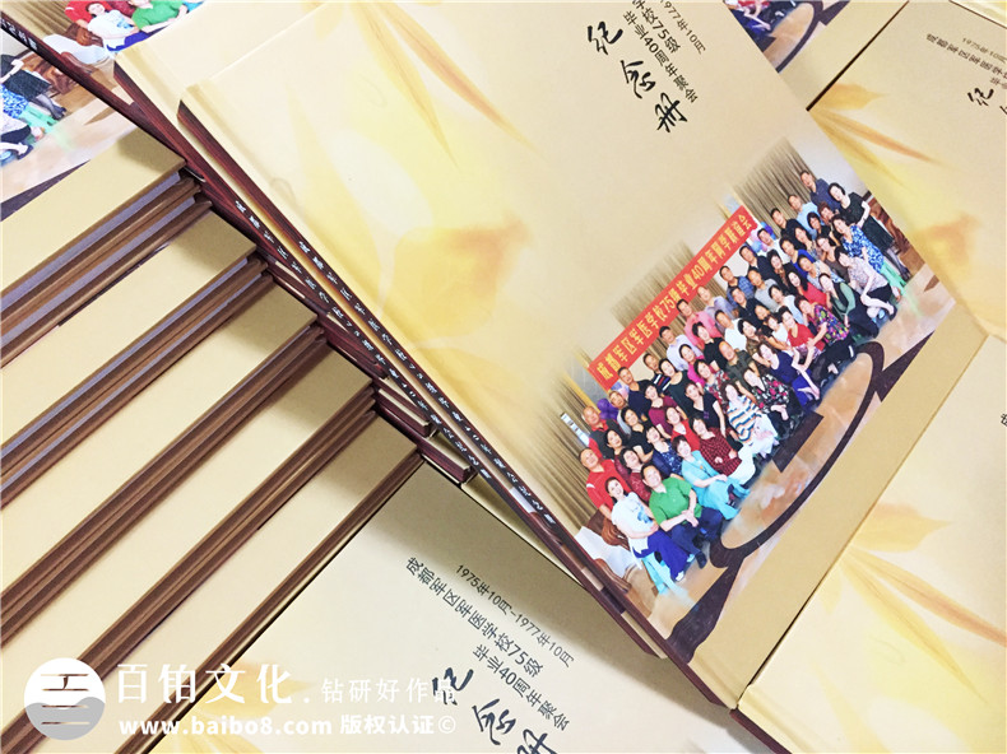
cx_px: 504
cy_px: 377
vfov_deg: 48.2
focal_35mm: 29
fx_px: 843
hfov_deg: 61.7
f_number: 2.2
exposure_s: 1/25
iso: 250
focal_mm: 4.15
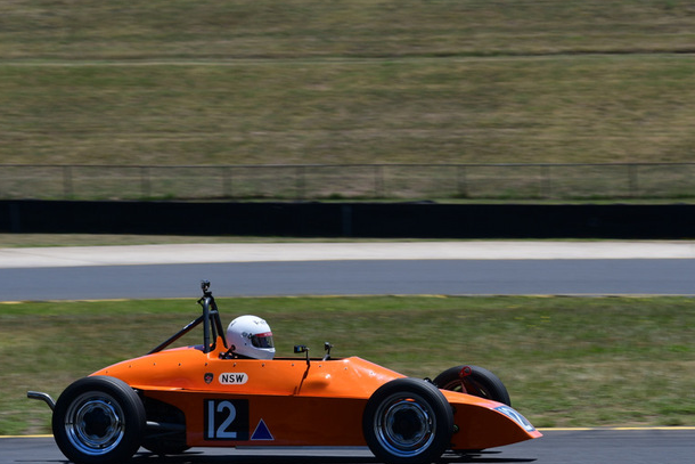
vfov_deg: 5.8
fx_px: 4557
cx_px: 303
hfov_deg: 8.7
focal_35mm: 236
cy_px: 263
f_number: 11
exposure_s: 1/320
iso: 160
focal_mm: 120
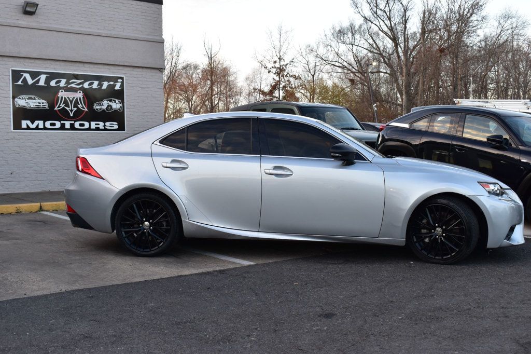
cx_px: 266
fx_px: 619
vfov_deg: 31.9
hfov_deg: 46.4
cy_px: 177
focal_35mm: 42
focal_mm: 28
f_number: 8
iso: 400
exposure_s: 1/50
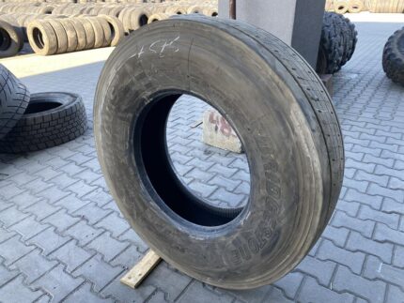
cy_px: 152
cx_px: 202
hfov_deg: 67.3
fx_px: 304
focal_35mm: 26
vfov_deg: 53.1
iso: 50
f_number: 1.8
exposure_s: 1/121
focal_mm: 4.25
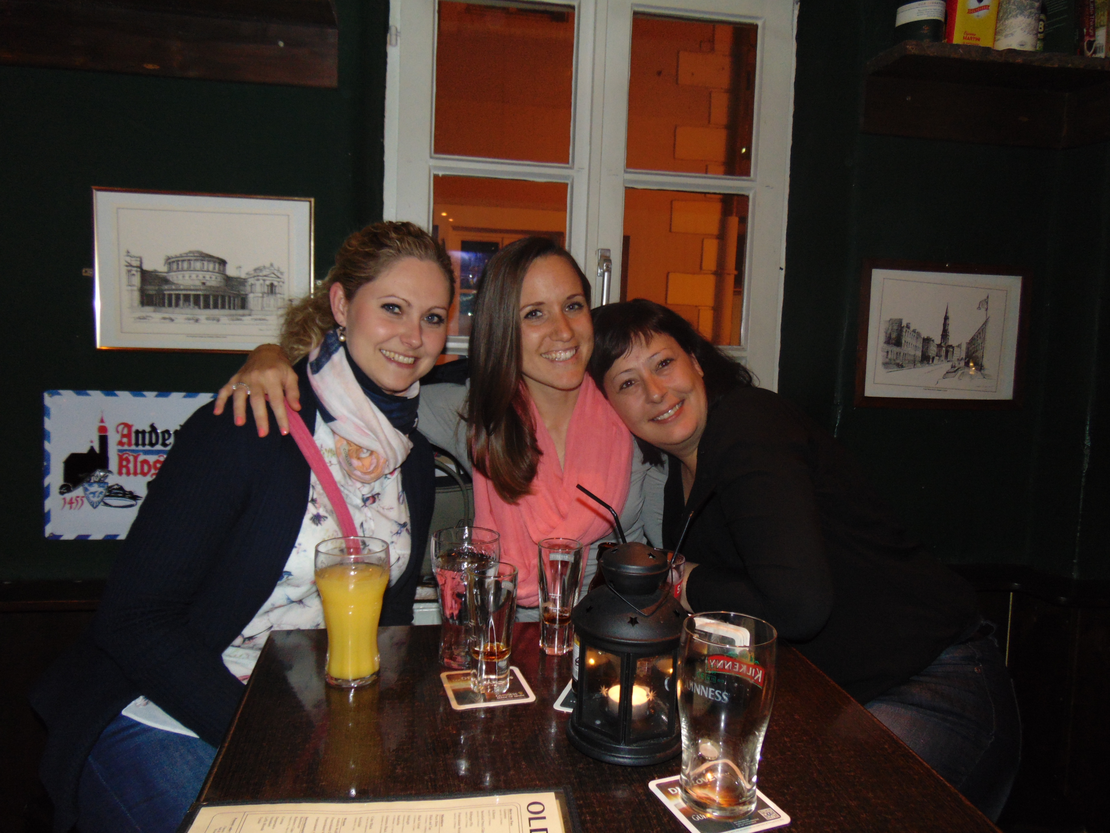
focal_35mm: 25
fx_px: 802
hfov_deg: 69.4
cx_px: 555
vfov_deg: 54.9
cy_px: 416
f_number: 3
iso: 200
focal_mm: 4.5
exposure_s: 1/8
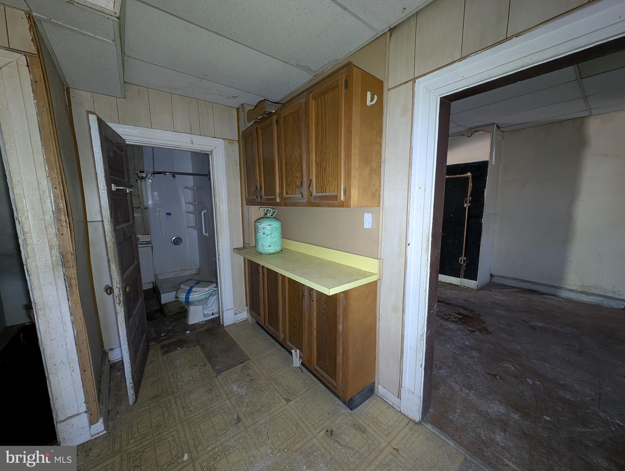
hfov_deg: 110.5
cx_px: 312
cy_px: 236
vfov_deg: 94.6
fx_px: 217
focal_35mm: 12
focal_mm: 2.23
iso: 1041
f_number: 1.95
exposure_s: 1/33.3
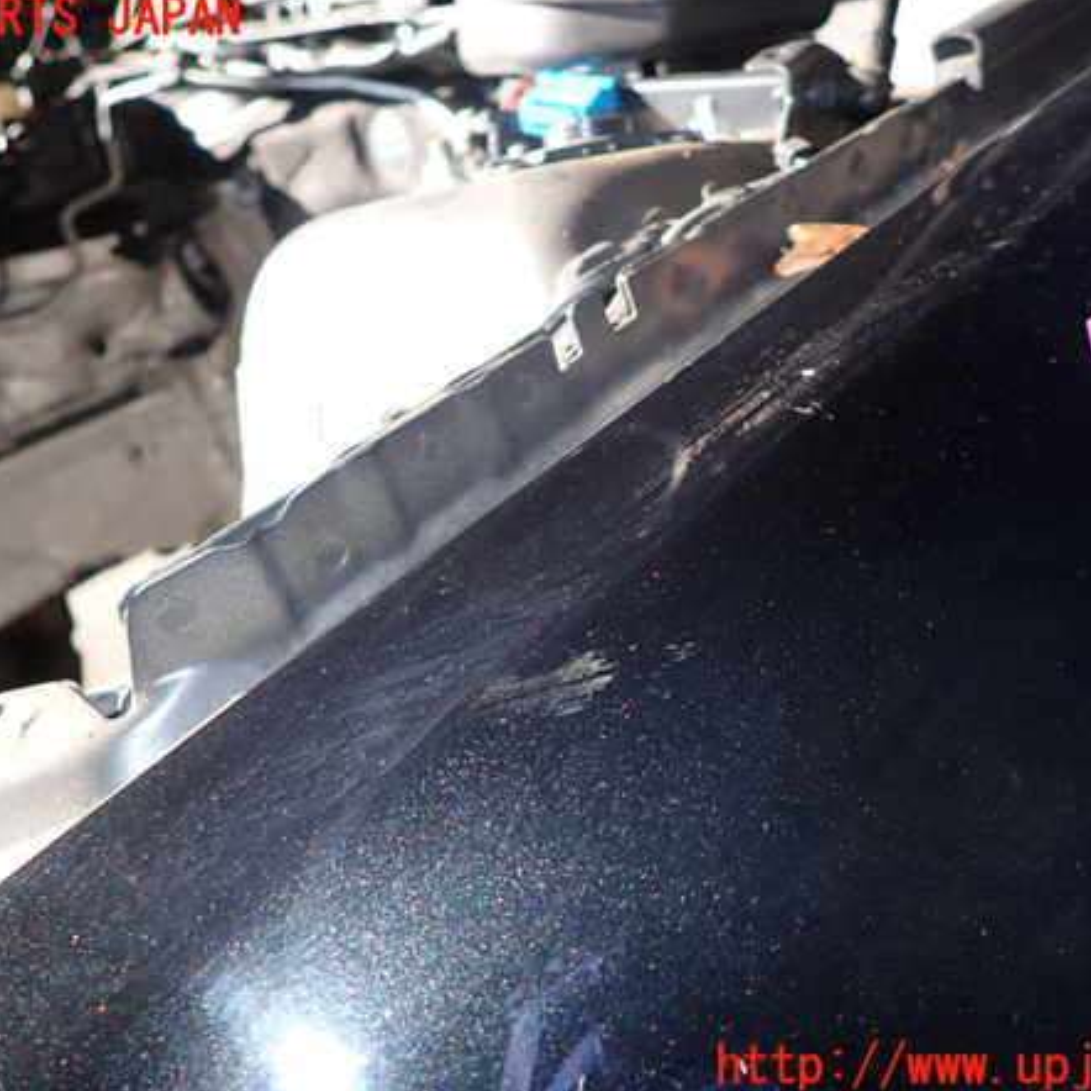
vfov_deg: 54.0
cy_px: 543
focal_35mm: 30
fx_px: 1070
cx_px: 533
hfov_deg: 54.0
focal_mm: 4.5
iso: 100
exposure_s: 1/30
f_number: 5.6
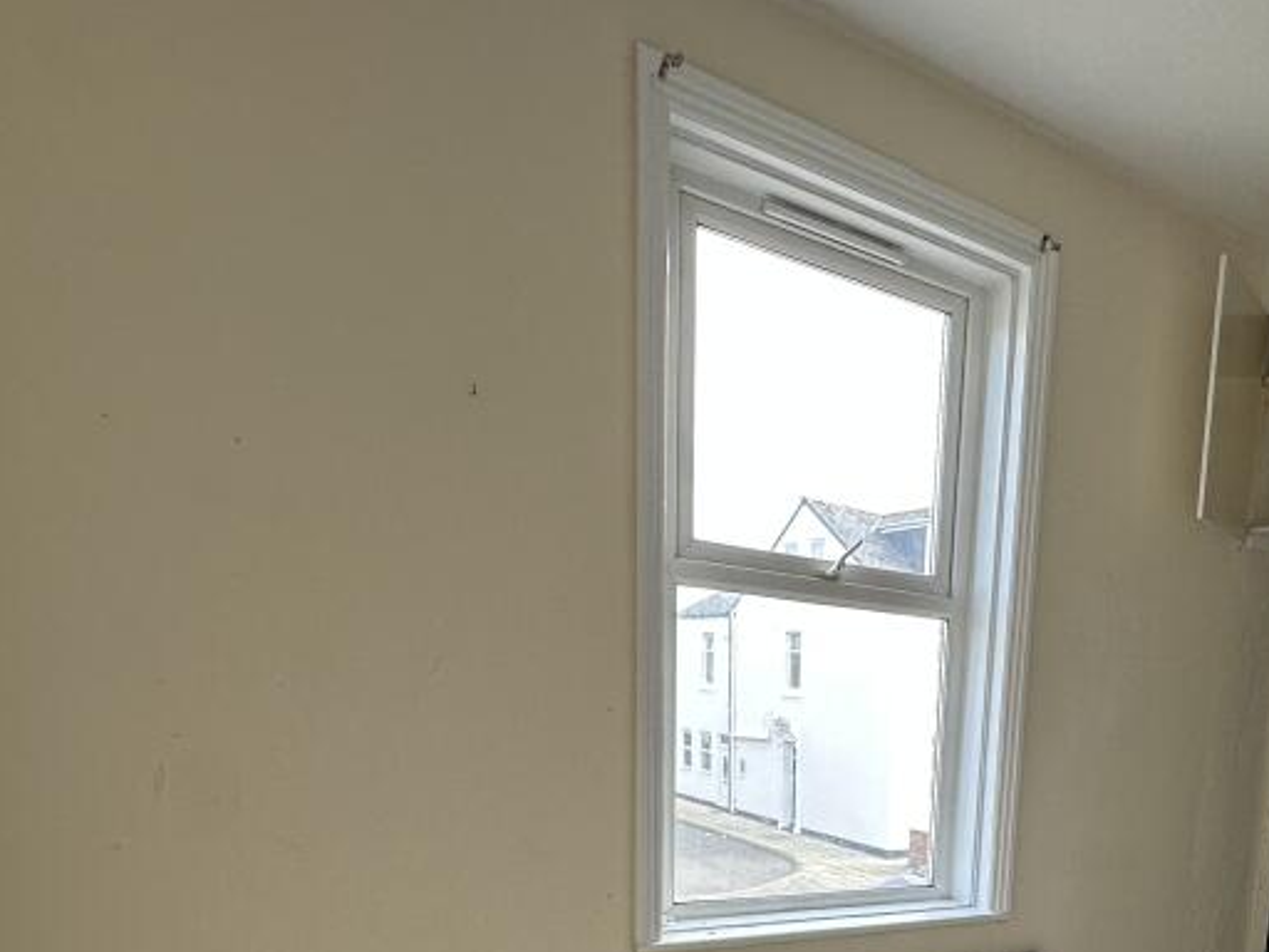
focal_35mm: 28
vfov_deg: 43.9
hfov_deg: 59.3
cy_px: 910
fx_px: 1026
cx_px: 984
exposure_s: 1/99
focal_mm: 2.22
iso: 80
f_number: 2.2
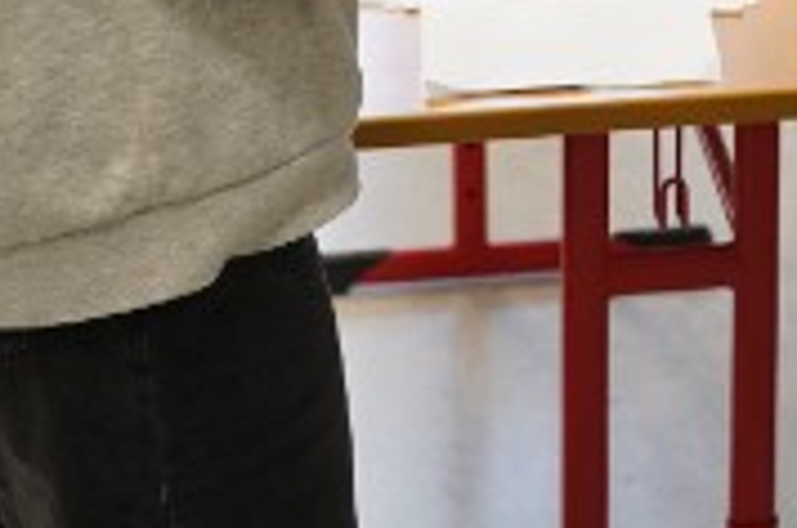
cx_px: 806
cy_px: -571
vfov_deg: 10.0
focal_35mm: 126
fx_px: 2784
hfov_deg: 16.0
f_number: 3.5
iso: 1000
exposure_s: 1/160
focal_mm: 28
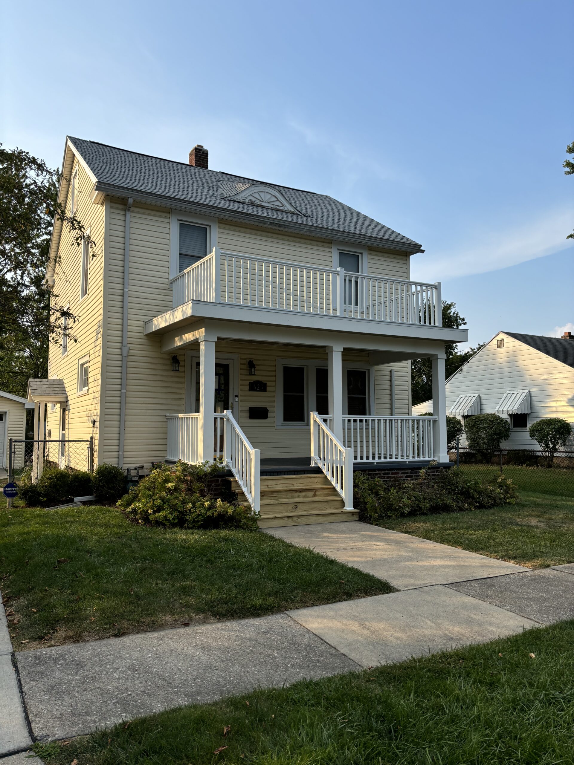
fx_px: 575
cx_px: 287
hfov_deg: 53.1
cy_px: 382
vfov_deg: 67.3
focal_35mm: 26
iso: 50
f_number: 1.6
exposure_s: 1/1590
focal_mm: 5.96
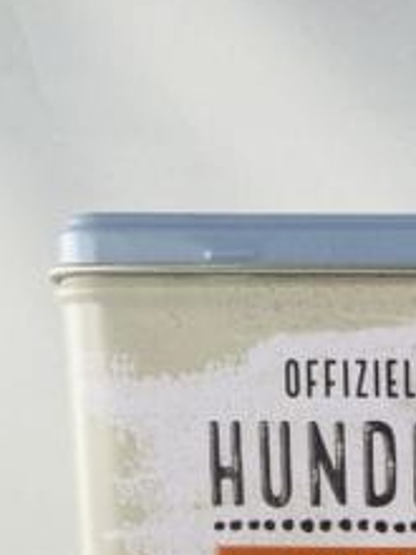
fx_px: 1266
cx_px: 542
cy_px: 826
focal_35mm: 79
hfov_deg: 17.5
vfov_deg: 21.0
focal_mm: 4.25
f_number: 1.8
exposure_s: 1/121
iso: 64
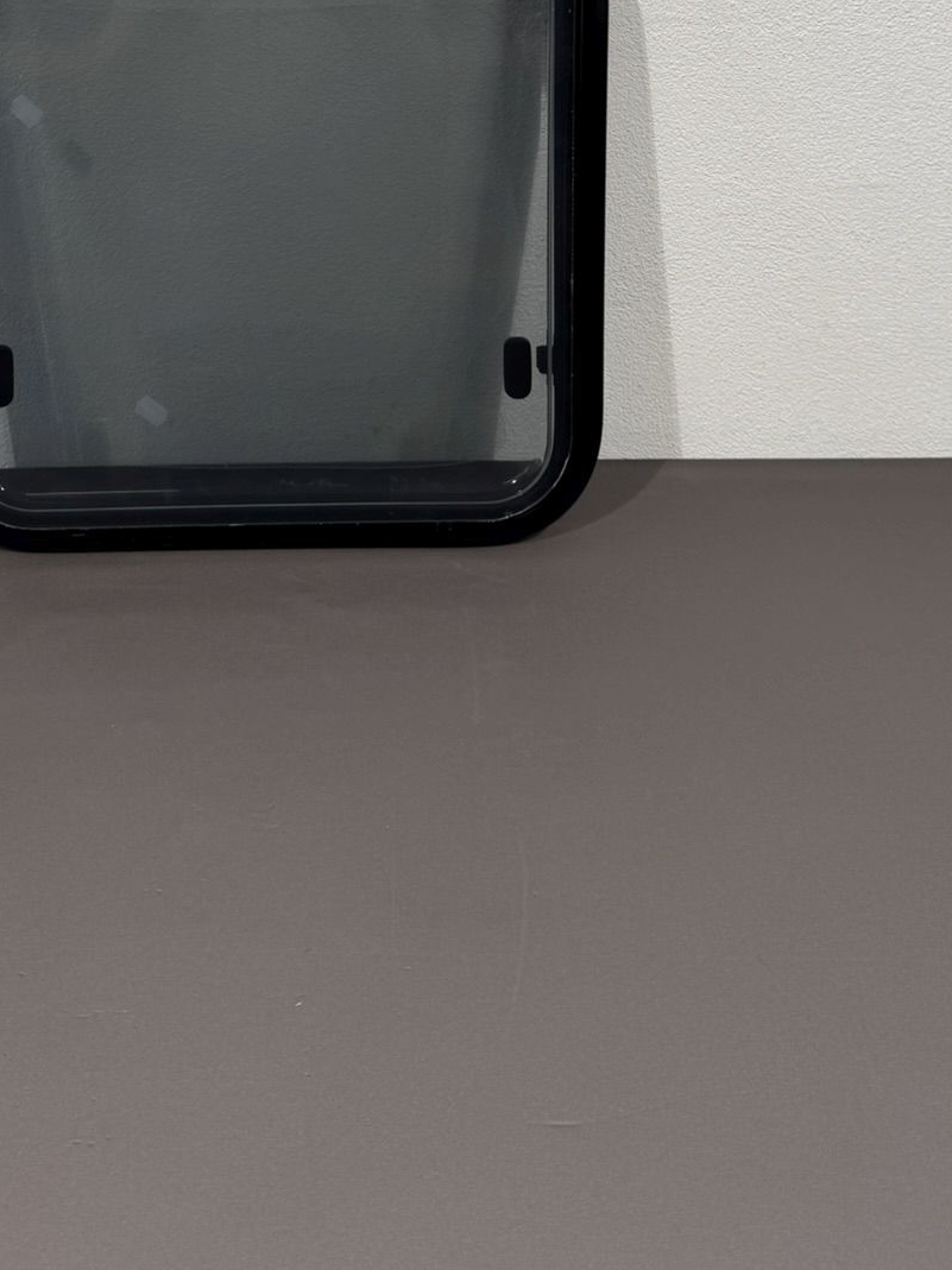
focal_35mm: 46
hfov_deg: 31.3
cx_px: 334
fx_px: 1688
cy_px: 120
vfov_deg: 38.3
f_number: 1.78
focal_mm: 6.76
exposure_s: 1/121
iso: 50
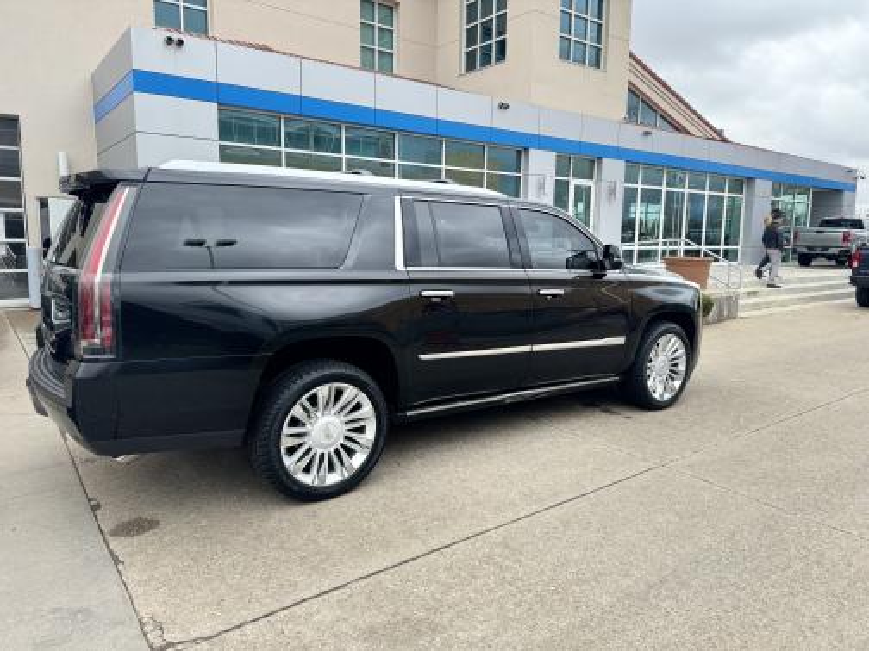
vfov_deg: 56.8
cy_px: 326
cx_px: 434
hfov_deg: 71.6
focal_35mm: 24
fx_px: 602
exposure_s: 1/1059
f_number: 1.78
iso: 80
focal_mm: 6.76
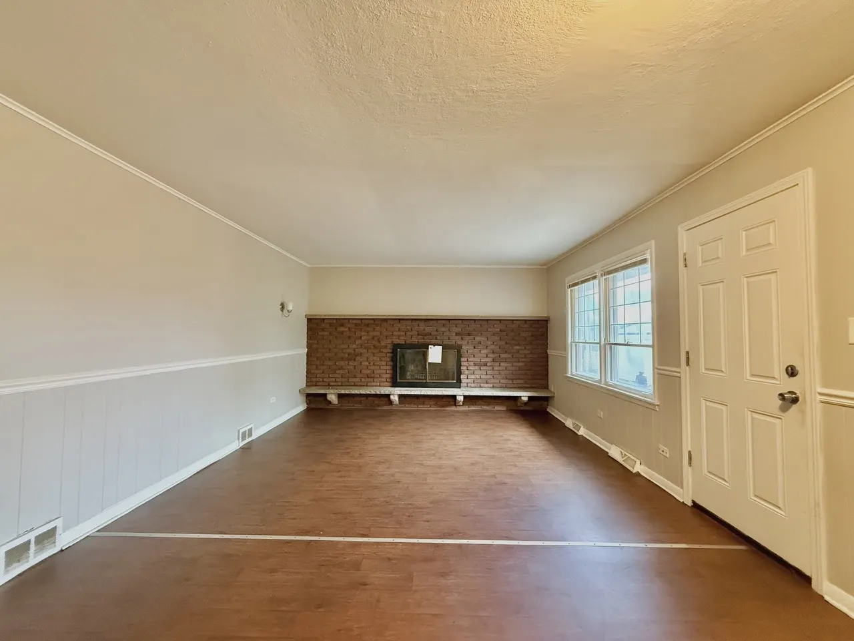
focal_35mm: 14
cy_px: 320
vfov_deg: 85.7
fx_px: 345
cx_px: 427
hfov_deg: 102.1
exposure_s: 1/60
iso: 800
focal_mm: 2.22
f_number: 2.2
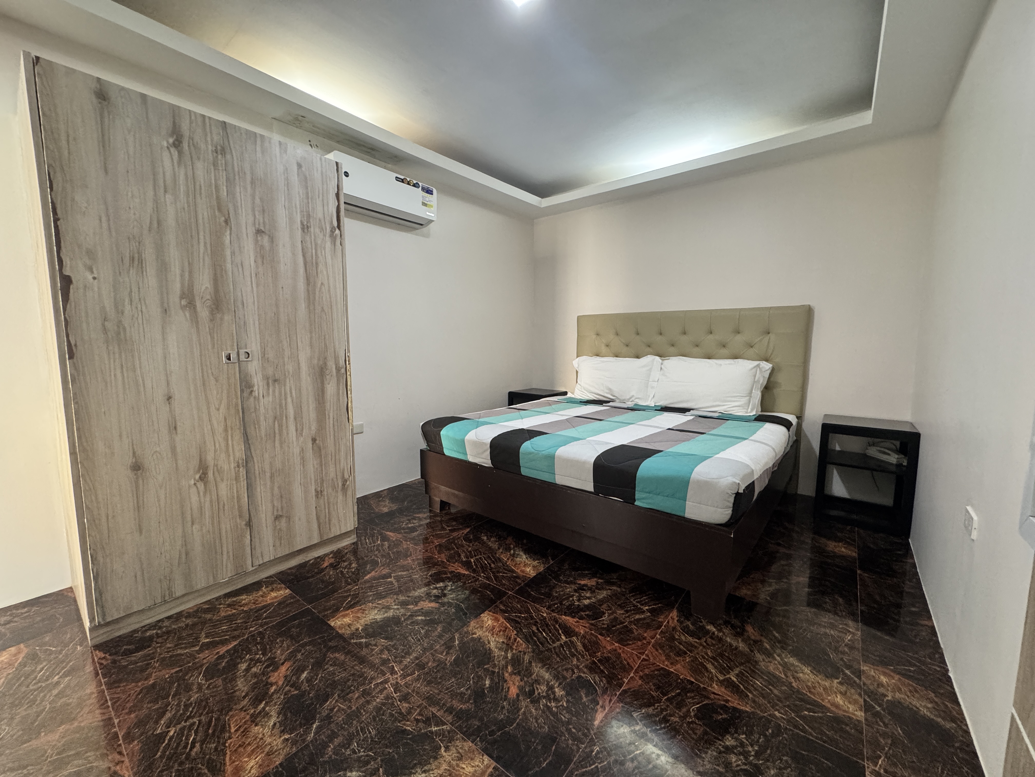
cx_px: 518
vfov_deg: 85.7
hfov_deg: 102.1
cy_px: 388
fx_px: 419
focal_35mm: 14
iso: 400
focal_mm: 2.22
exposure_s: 1/60
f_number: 2.2
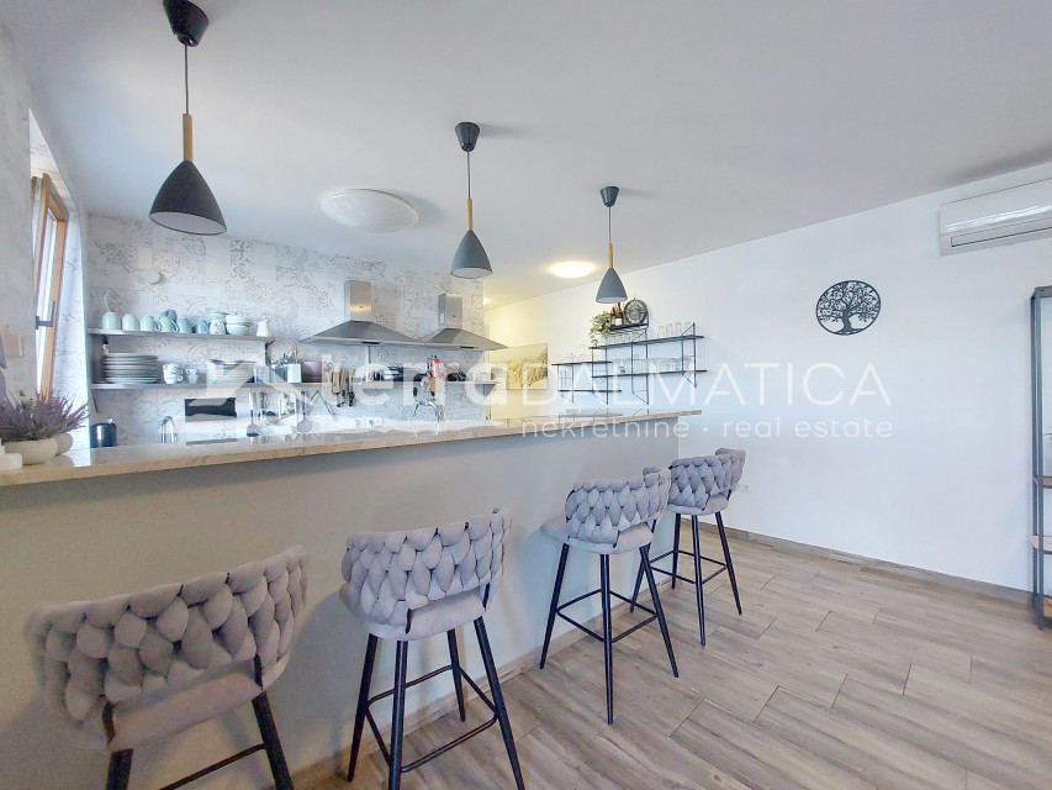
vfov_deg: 89.9
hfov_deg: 106.2
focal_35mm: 13
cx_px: 526
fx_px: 395
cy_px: 395
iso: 125
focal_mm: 1.74
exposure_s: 1/60
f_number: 2.2
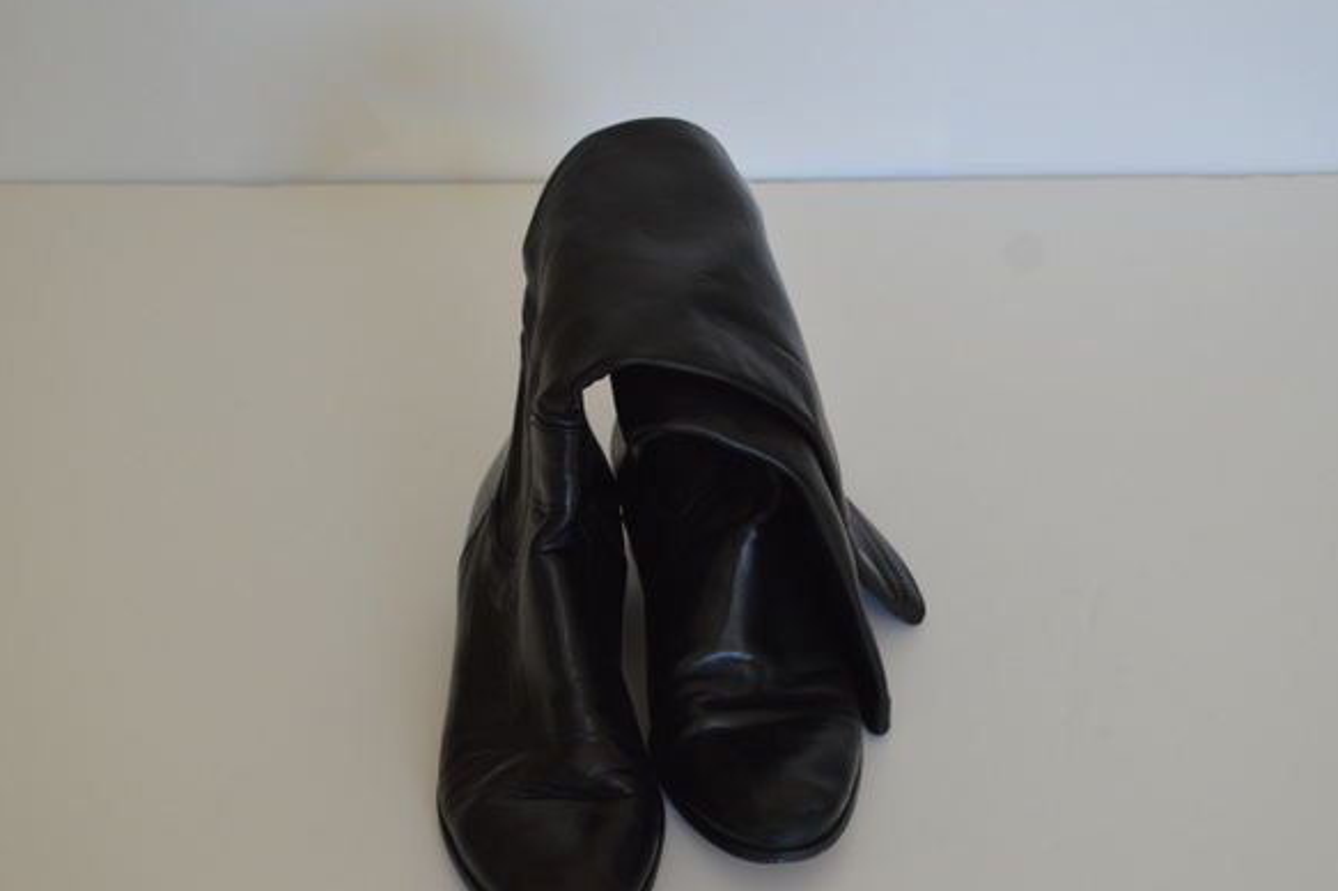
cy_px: 526
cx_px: 689
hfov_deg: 36.9
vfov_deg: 25.0
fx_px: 2006
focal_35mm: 54
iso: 400
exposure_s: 1/100
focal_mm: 30
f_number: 5
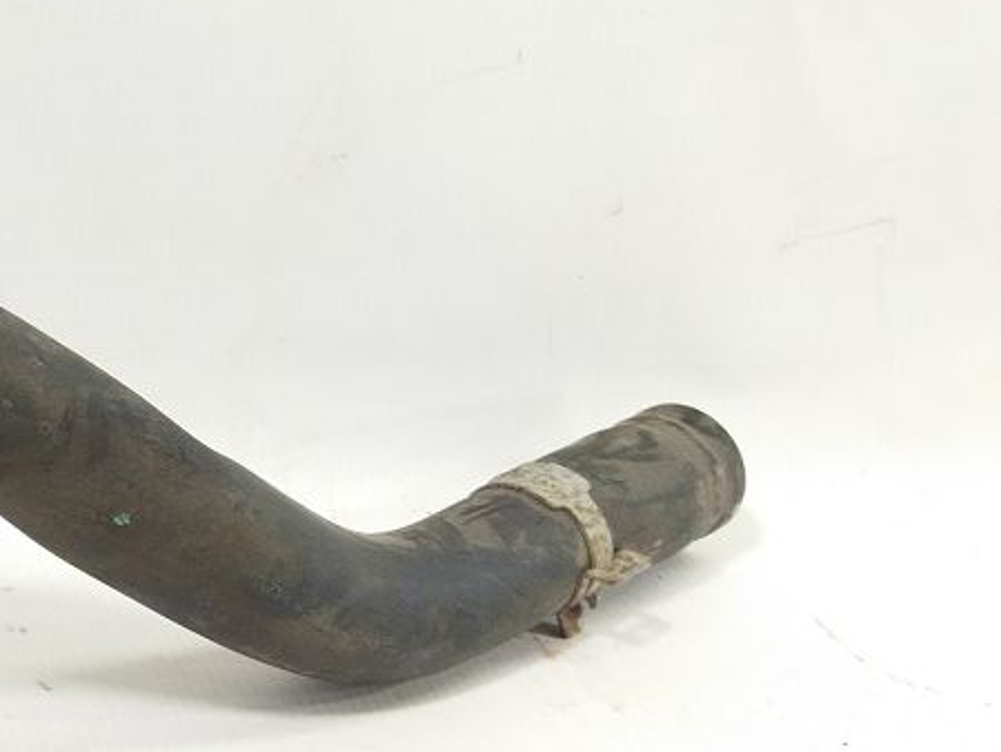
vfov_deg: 20.5
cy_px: 405
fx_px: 2083
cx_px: -231
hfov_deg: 24.3
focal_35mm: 72
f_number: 1.79
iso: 167
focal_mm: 4.71
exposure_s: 1/100
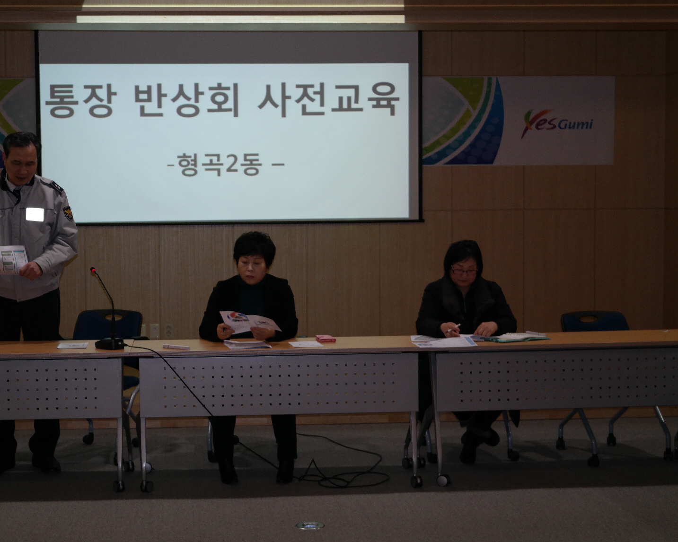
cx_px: 273
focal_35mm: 60
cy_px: 271
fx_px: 1204
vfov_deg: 25.4
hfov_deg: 31.4
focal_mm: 35
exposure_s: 1/60
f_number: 4.5
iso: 400
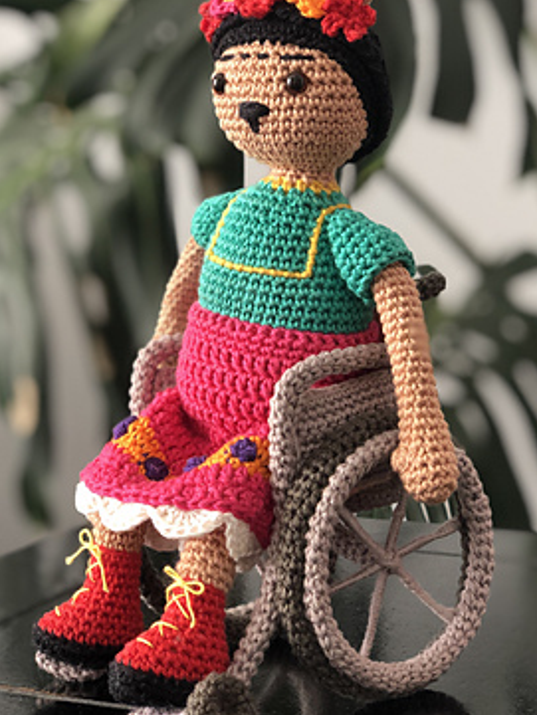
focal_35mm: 72
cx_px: 261
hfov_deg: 20.5
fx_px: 1488
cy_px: 301
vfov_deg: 27.0
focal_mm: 6
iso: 100
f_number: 2.4
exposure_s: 1/60
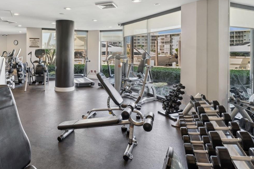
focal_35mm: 23
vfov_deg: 53.7
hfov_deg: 74.7
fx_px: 162
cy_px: 52
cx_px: 95
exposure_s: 1/8
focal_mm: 14
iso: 250
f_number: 9
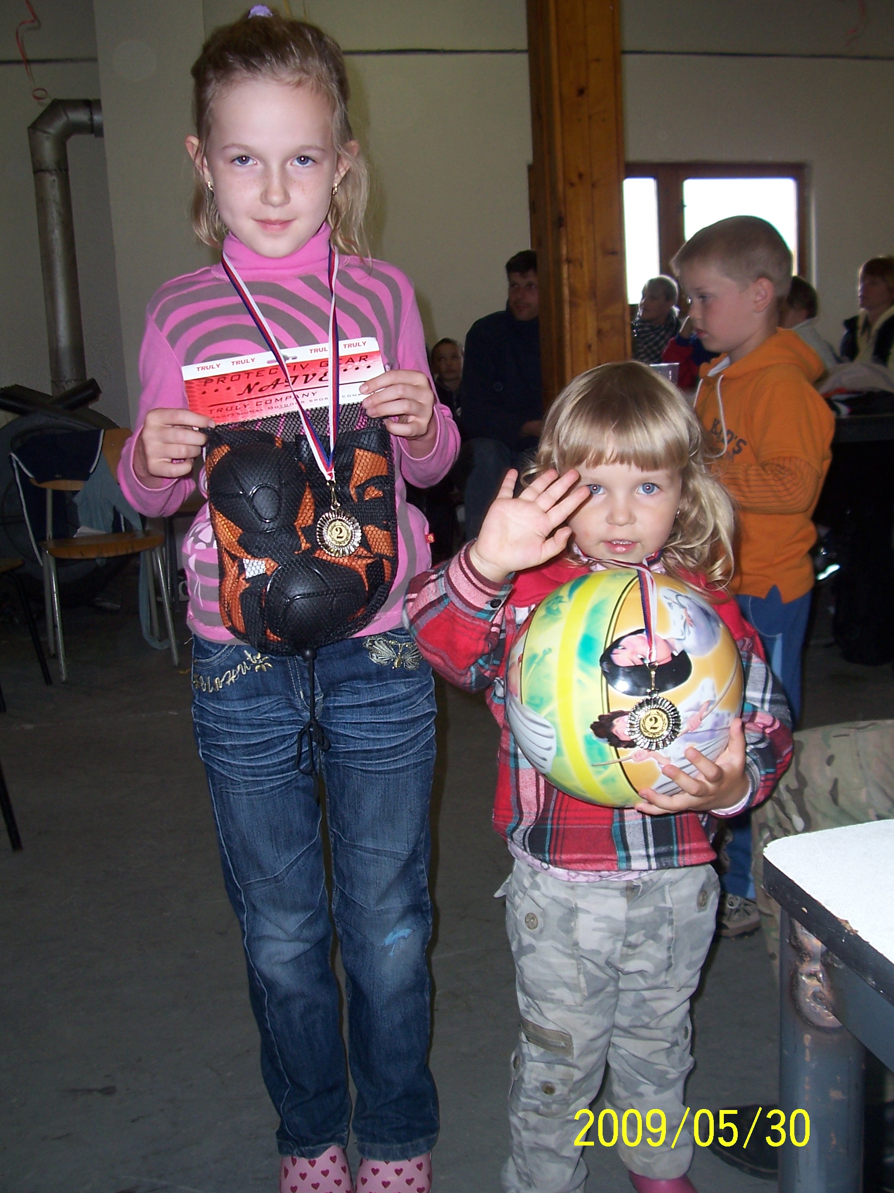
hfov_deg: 40.7
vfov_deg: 52.6
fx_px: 1205
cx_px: 450
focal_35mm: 35
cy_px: 601
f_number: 2.7
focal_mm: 5.6
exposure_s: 1/60
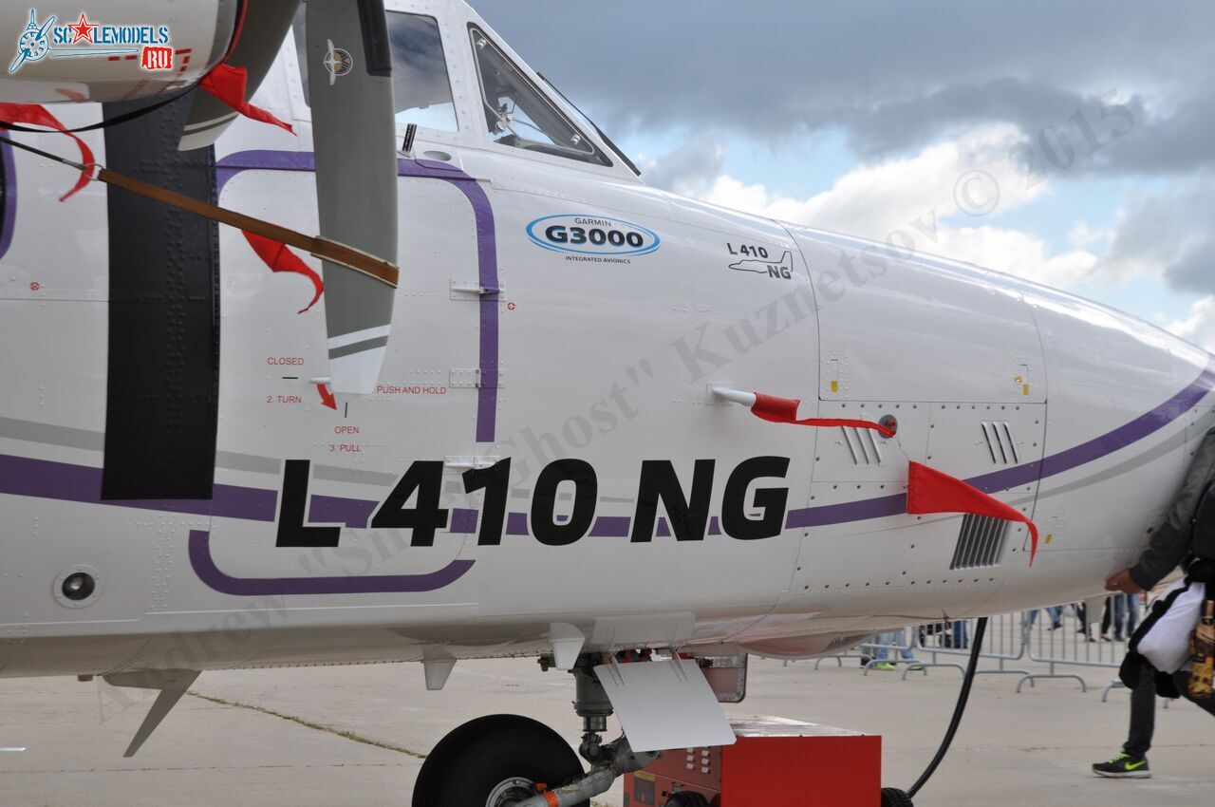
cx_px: 608
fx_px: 2528
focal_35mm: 75
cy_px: 404
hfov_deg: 27.0
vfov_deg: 18.1
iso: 200
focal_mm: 50
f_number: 8
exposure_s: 1/320
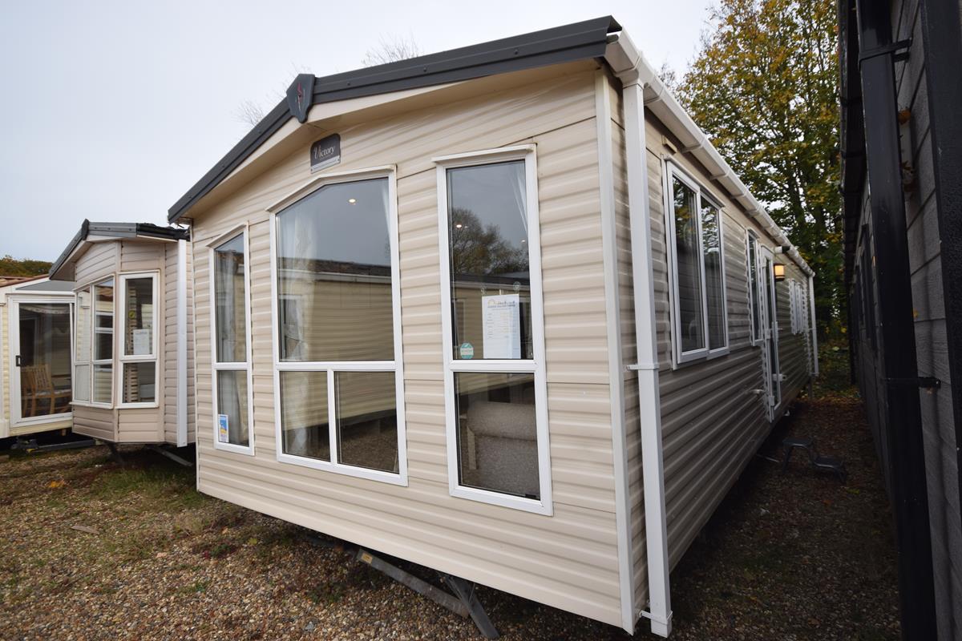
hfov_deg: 85.4
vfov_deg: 63.2
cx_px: 481
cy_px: 320
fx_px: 521
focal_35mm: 20
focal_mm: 13
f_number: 7.1
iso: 200
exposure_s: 1/200
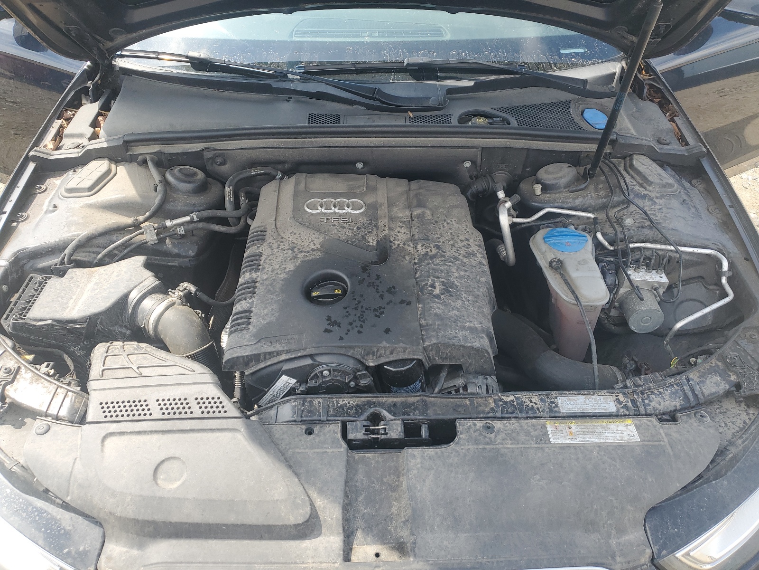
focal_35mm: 26
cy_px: 285
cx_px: 380
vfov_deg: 53.1
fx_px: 570
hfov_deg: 67.3
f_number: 1.5
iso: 50
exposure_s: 1/667
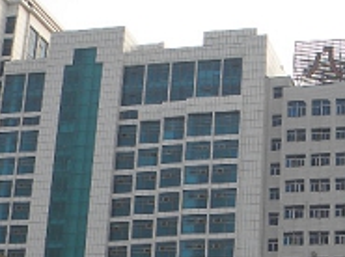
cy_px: 196
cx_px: 321
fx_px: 905
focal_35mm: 91
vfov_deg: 16.1
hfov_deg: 21.0
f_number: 3.5
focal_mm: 5
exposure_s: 1/392
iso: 80
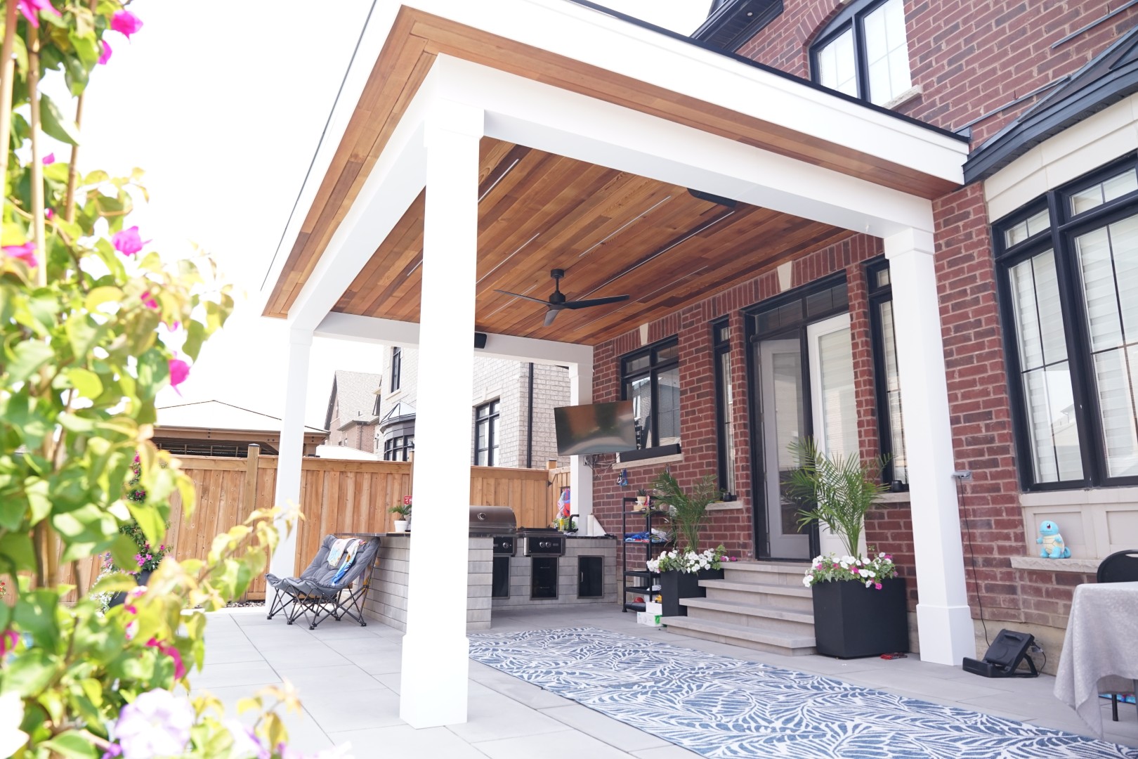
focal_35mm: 24
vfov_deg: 53.1
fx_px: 759
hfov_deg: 73.7
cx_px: 569
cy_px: 380
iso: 800
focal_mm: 24
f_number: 5.6
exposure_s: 1/160
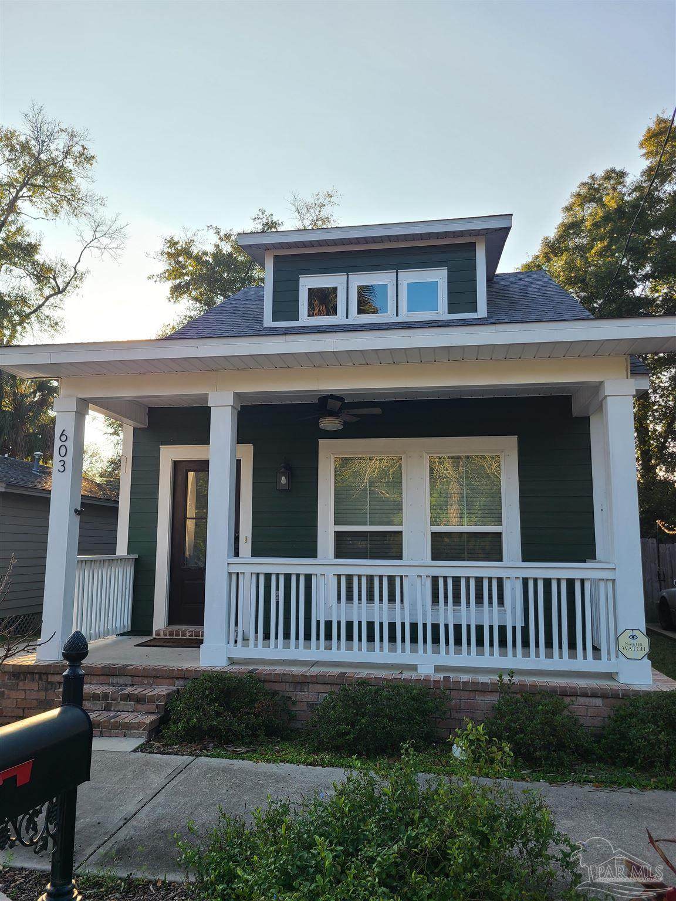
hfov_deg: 53.1
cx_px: 338
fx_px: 677
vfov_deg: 67.3
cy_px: 450
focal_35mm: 26
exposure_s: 1/690
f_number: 1.8
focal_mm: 5.4
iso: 40
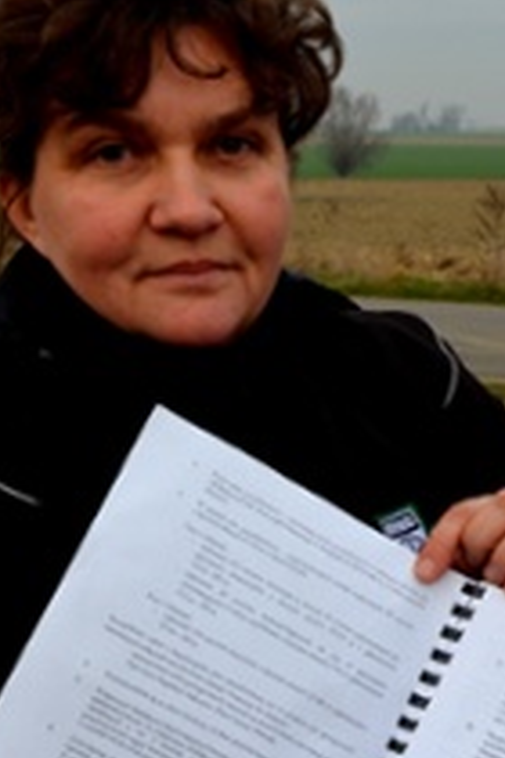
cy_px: 614
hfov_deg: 21.6
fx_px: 1326
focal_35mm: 63
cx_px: 289
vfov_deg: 31.0
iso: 200
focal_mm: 21
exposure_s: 1/200
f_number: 7.1
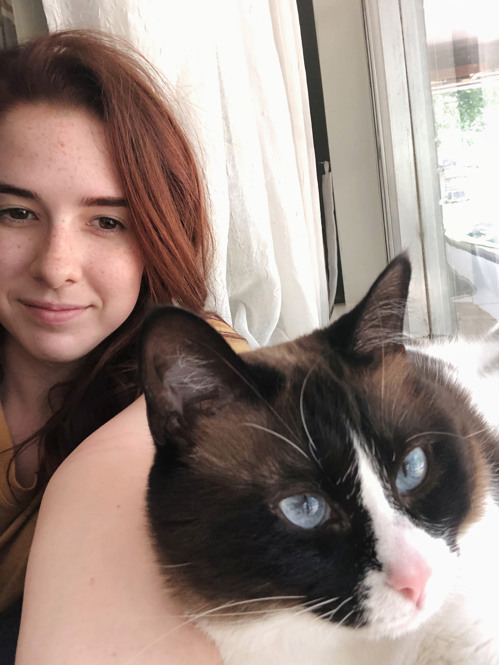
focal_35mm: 32
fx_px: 614
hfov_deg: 44.2
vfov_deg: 56.8
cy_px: 332
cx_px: 250
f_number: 2.2
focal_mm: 2.87
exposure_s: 1/60
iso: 125
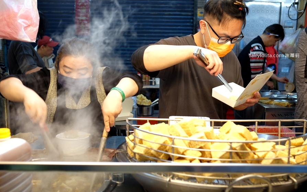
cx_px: 155
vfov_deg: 35.3
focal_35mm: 36
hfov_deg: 54.0
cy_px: 99
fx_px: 301
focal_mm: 23
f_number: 3.2
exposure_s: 1/70
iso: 1000
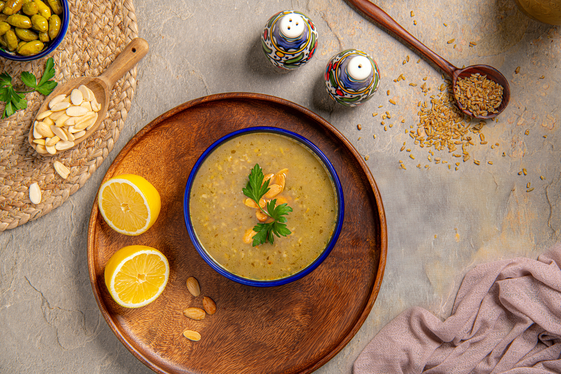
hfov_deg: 35.6
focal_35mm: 56
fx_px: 873
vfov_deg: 24.2
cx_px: 280
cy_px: 187
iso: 125
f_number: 14
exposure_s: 1/125
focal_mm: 56
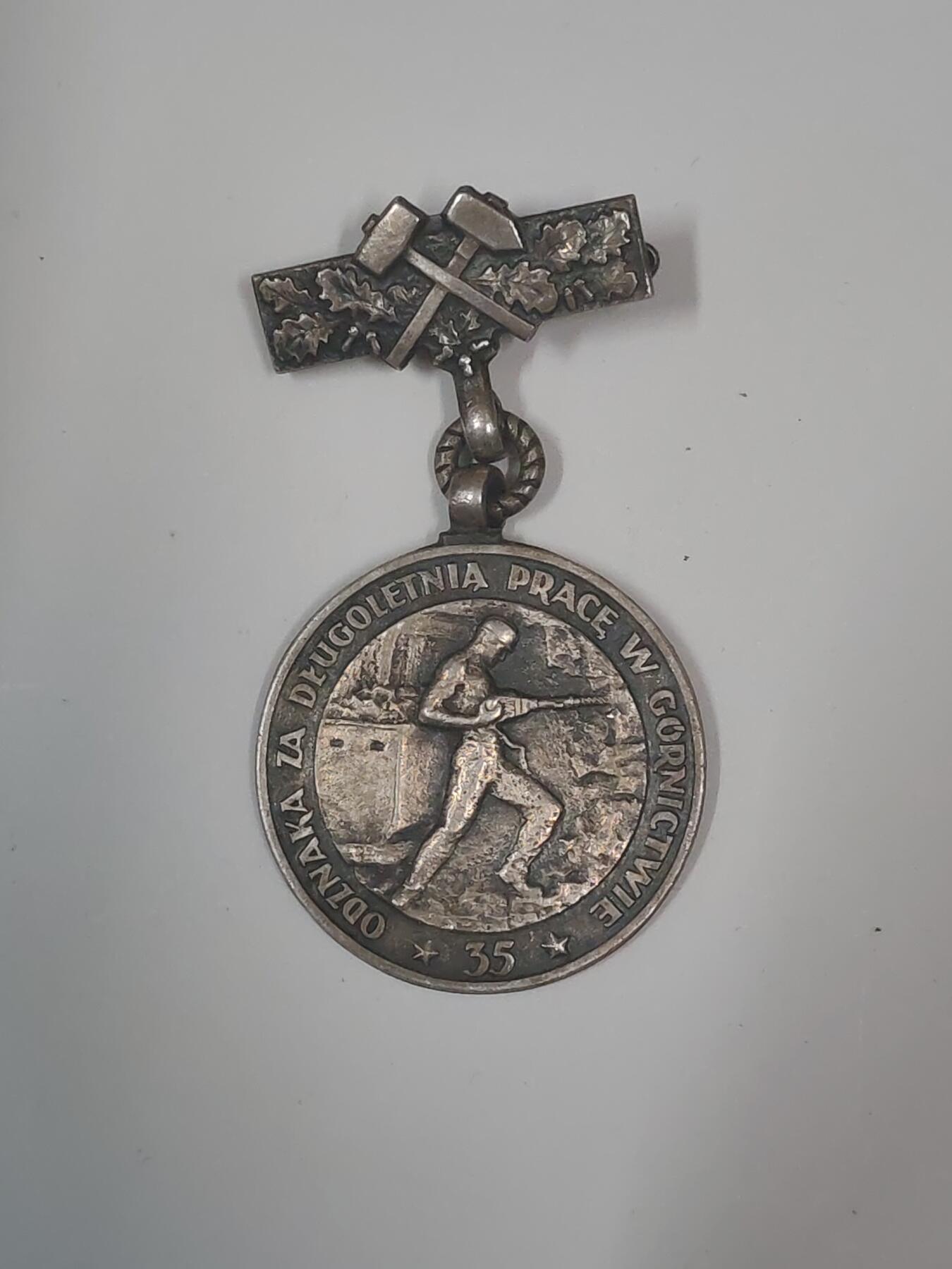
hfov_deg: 21.6
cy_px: 634
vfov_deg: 28.6
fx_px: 2493
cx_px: 476
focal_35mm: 68
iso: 640
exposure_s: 1/50
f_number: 1.95
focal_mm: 5.52
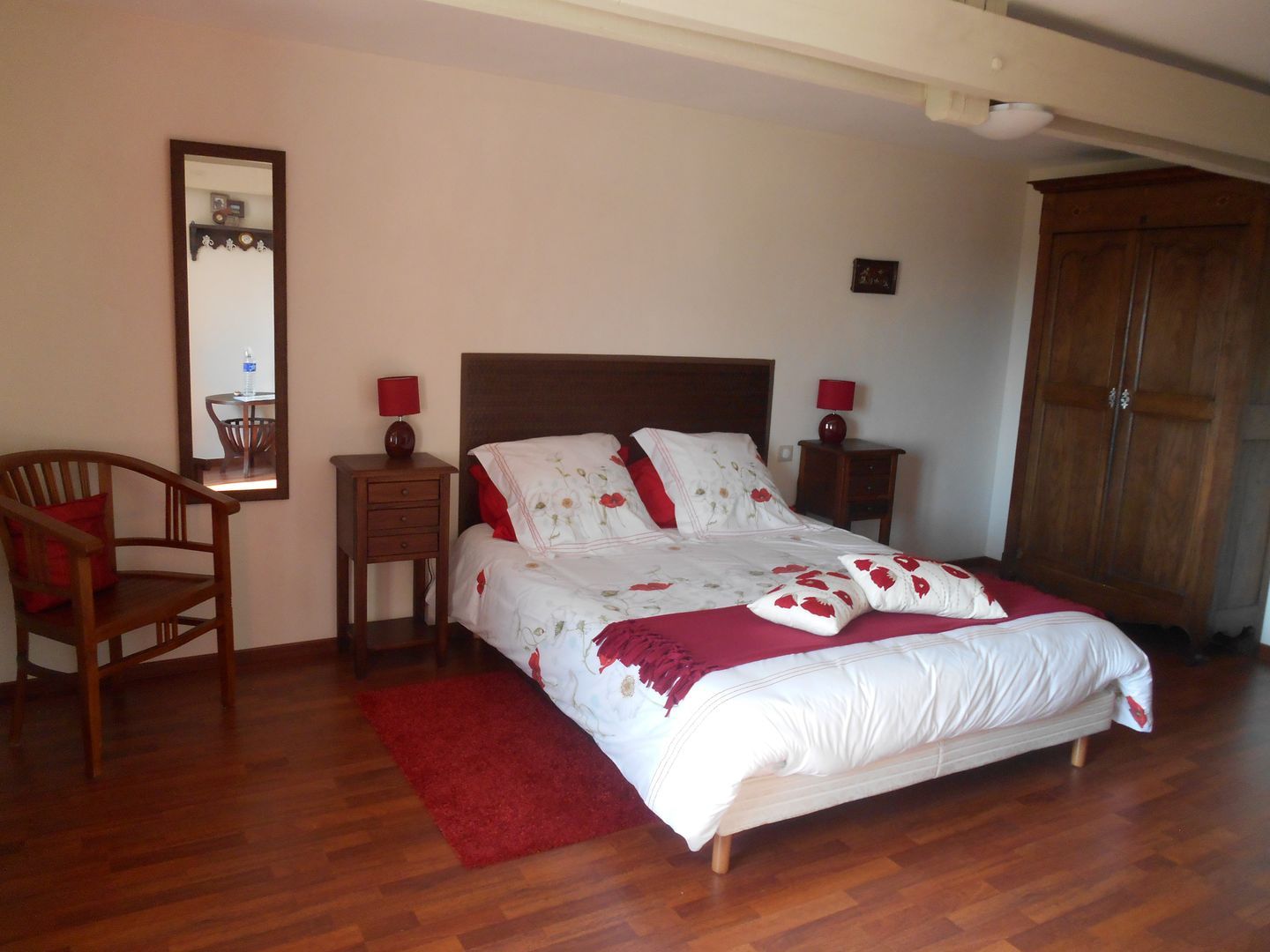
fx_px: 954
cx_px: 635
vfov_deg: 53.1
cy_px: 476
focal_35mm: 26
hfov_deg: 67.3
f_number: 3.4
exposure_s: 1/30
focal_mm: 4.7
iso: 200
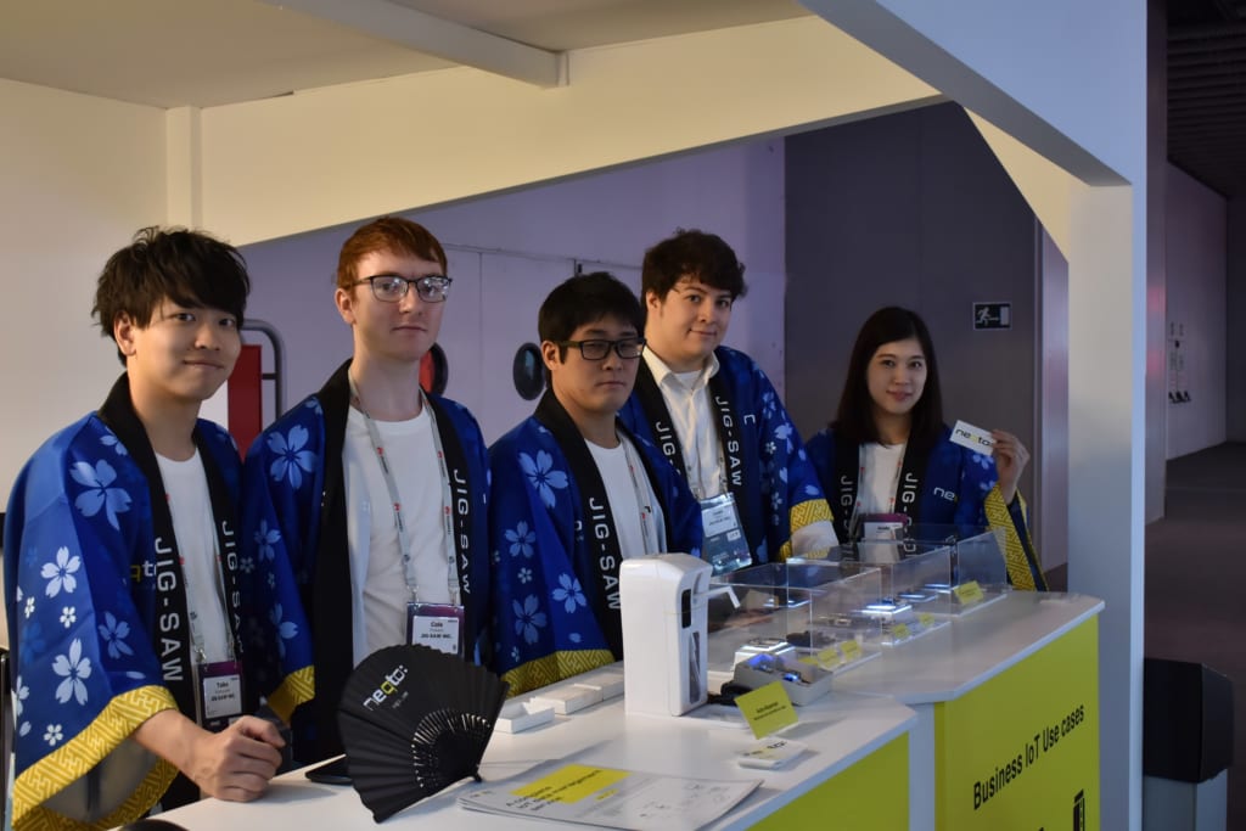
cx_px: 623
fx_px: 1454
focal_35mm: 42
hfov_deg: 46.4
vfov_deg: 31.9
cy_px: 416
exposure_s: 1/30
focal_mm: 28
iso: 640
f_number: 6.3
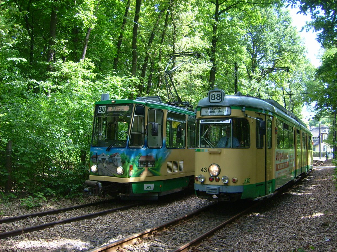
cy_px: 126
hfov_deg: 52.6
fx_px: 341
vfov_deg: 40.7
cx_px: 168
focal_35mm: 35
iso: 50
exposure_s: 1/125
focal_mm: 5.95
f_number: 2.8
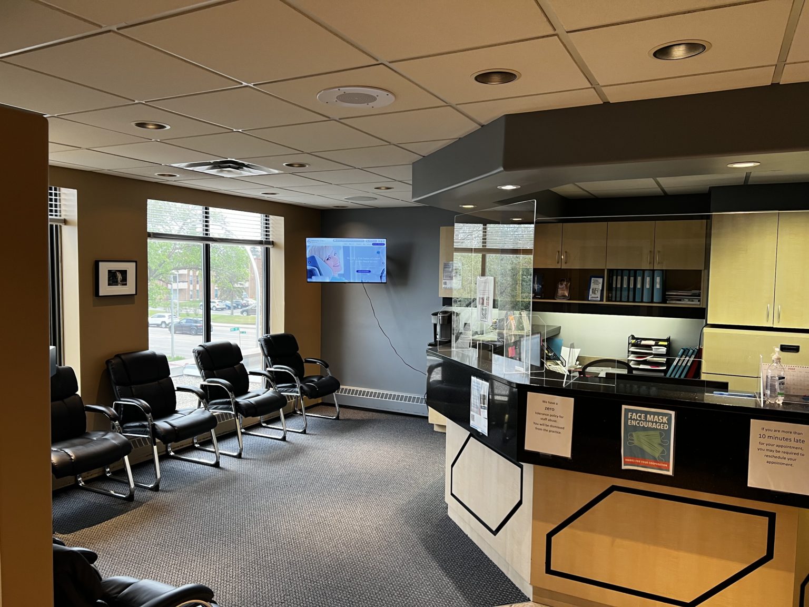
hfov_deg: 67.3
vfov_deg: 53.1
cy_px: 304
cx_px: 404
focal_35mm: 26
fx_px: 608
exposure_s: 1/60
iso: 80
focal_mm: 5.7
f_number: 1.5
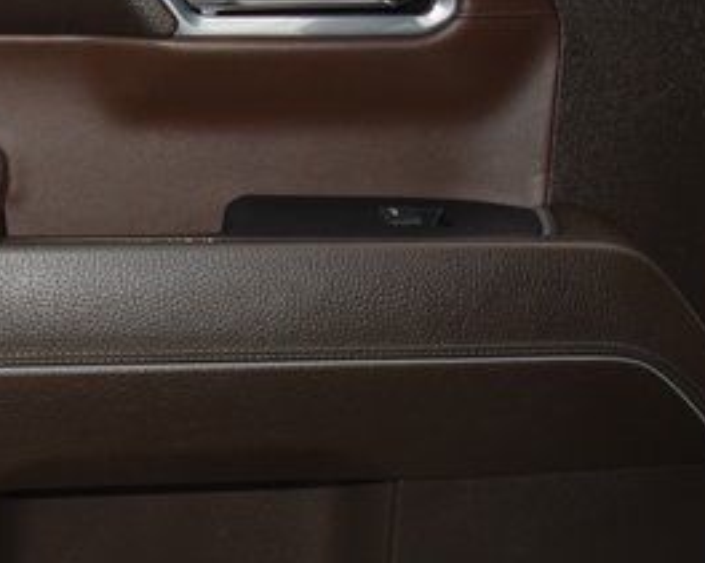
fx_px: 1710
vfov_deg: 18.7
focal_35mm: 82
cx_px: 19
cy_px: 370
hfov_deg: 22.5
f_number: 3.8
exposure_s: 1/125
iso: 1800
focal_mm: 24
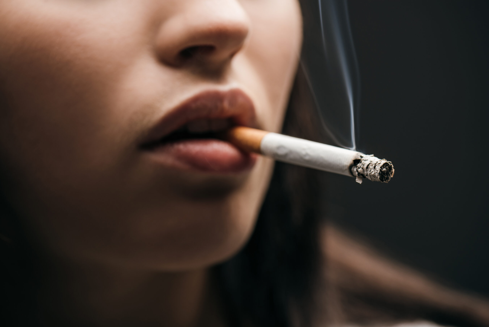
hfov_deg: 19.4
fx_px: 1427
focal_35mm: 105
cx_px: 244
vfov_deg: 13.1
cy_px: 164
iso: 100
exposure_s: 1/200
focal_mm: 105
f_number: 8
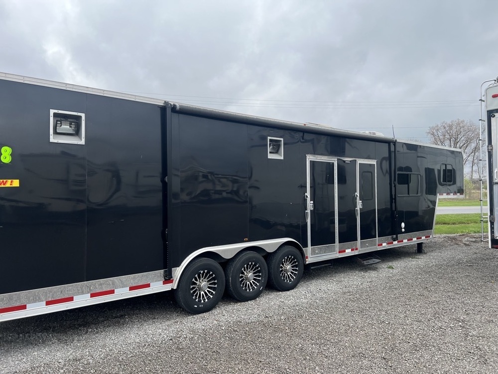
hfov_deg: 67.3
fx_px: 374
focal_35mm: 26
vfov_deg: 53.1
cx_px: 249
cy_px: 187
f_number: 1.5
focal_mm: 5.7
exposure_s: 1/1972
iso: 50
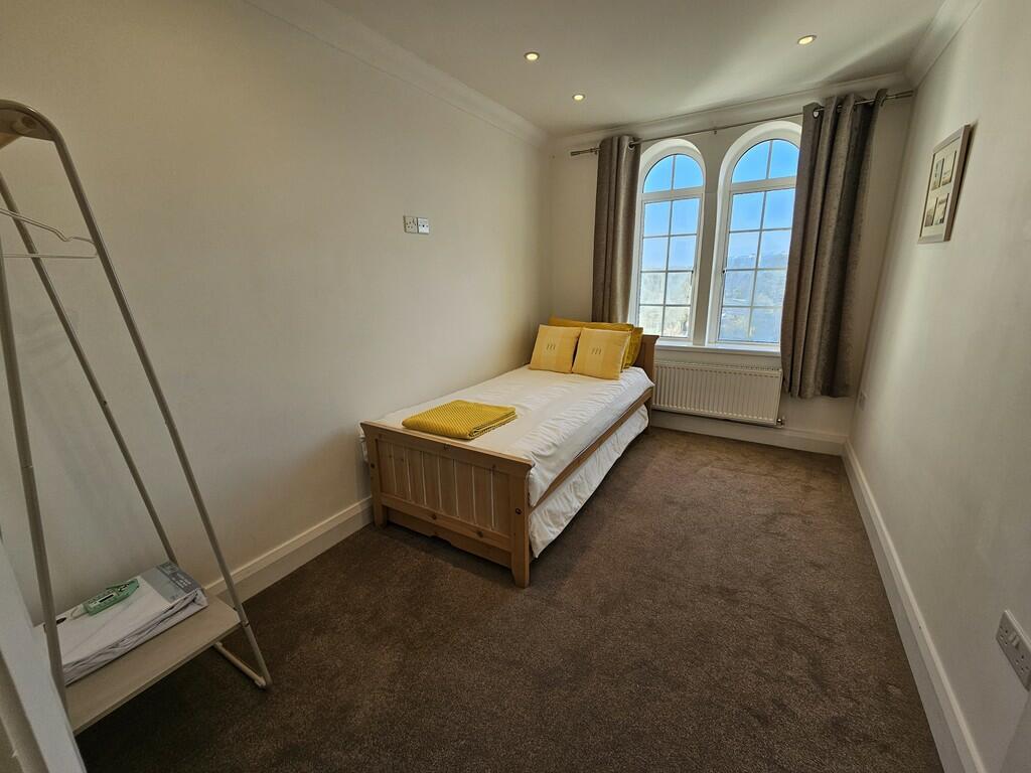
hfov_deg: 106.2
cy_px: 386
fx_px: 387
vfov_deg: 89.9
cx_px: 516
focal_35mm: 13
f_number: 2.2
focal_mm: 2.2
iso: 50
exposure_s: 1/142
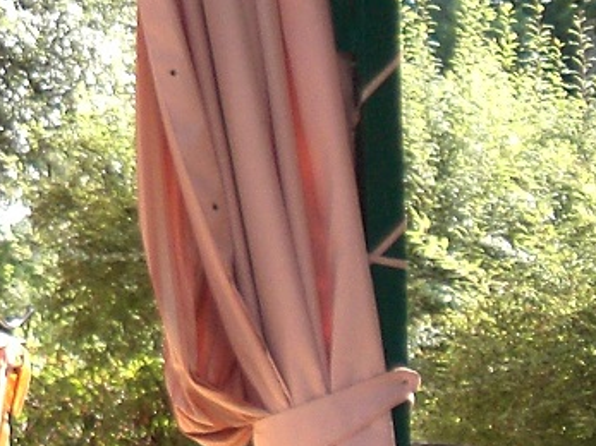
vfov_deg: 7.1
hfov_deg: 9.0
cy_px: -96
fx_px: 3563
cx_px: -610
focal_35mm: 207
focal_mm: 8.44
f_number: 3.6
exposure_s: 1/160
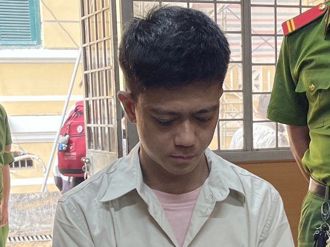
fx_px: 238
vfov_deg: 54.9
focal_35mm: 25
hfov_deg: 69.4
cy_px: 124
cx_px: 165
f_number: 1.6
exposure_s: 1/121
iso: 100
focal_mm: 5.1
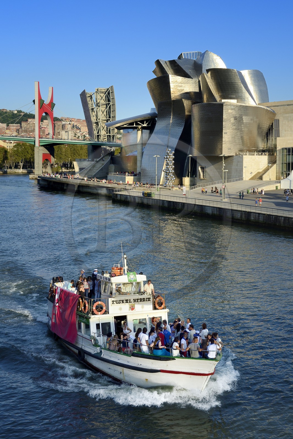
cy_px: 220
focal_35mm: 44
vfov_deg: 44.5
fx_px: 537
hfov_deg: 30.5
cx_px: 146
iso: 200
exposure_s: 1/400
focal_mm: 44
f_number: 10
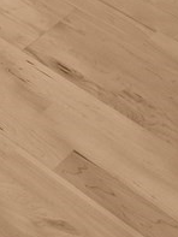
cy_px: -502
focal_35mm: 120
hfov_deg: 12.0
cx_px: -59
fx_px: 822
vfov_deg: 10.5
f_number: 10
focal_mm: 12
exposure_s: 1/100
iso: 400
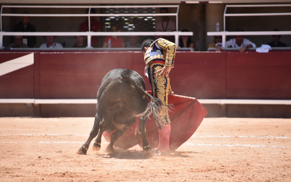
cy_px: 89
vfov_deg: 4.3
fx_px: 2435
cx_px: 145
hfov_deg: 6.8
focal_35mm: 307
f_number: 5.6
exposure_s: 1/1000
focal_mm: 300
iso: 400
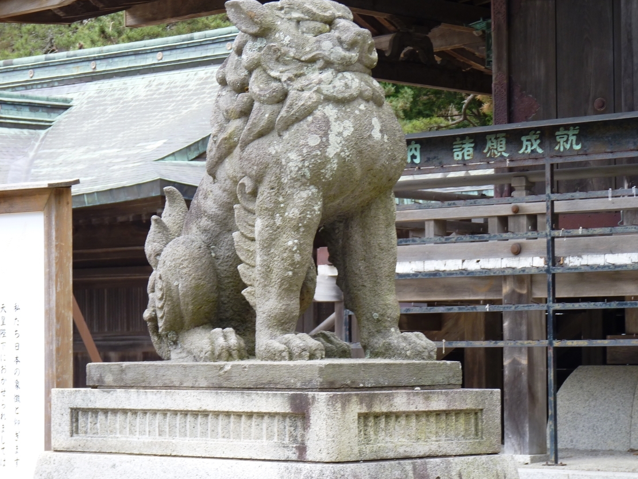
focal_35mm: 122
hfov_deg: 16.1
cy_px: 231
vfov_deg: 12.2
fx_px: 2249
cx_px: 338
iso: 80
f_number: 3.6
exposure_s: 1/80
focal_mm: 20.1
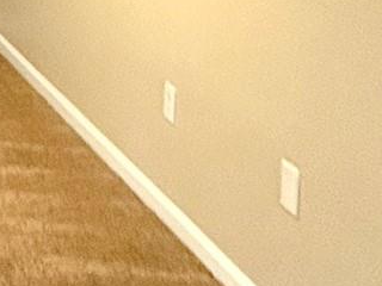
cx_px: -315
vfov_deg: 17.7
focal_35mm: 70
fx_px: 772
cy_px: -196
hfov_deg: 19.9
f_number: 2.2
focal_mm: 2.22
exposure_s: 1/60
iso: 320
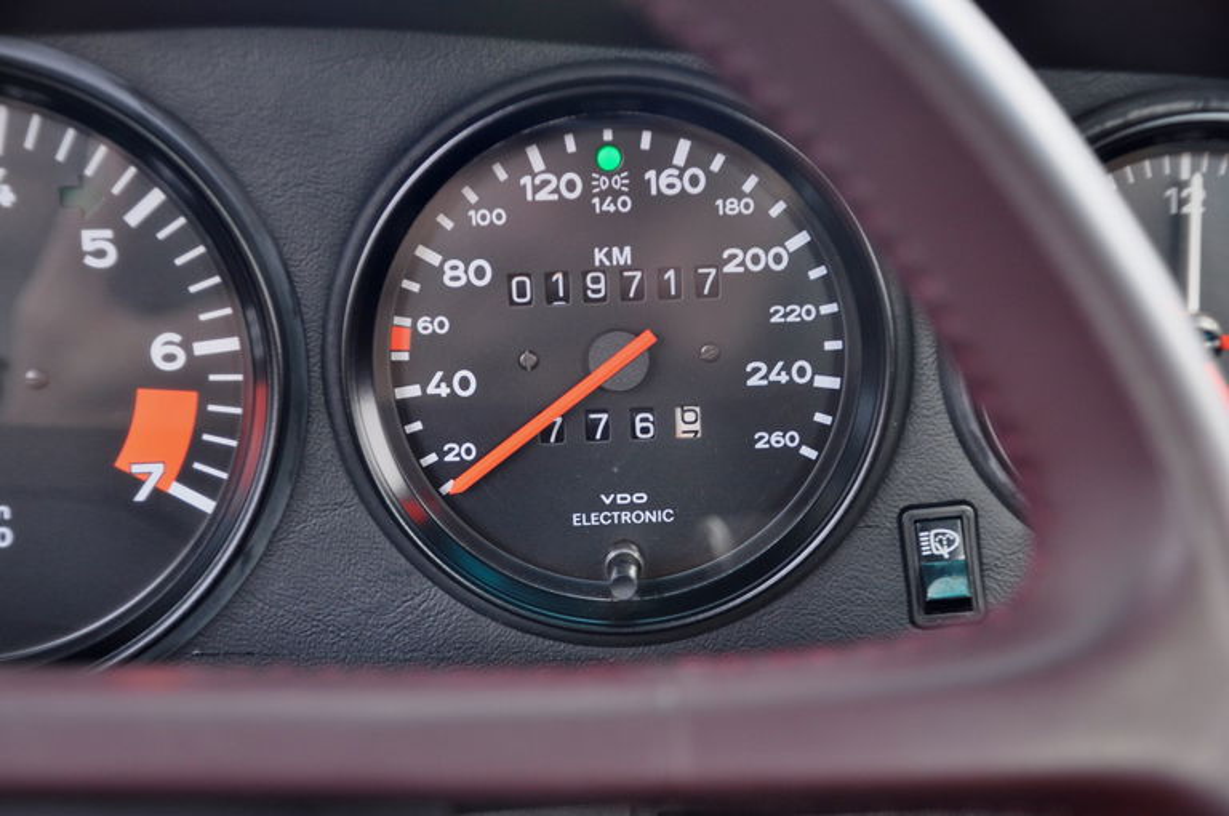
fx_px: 2659
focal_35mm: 78
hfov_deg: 26.0
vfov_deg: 17.4
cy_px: 408
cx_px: 614
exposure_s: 1/5
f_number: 4.8
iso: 500
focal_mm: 52
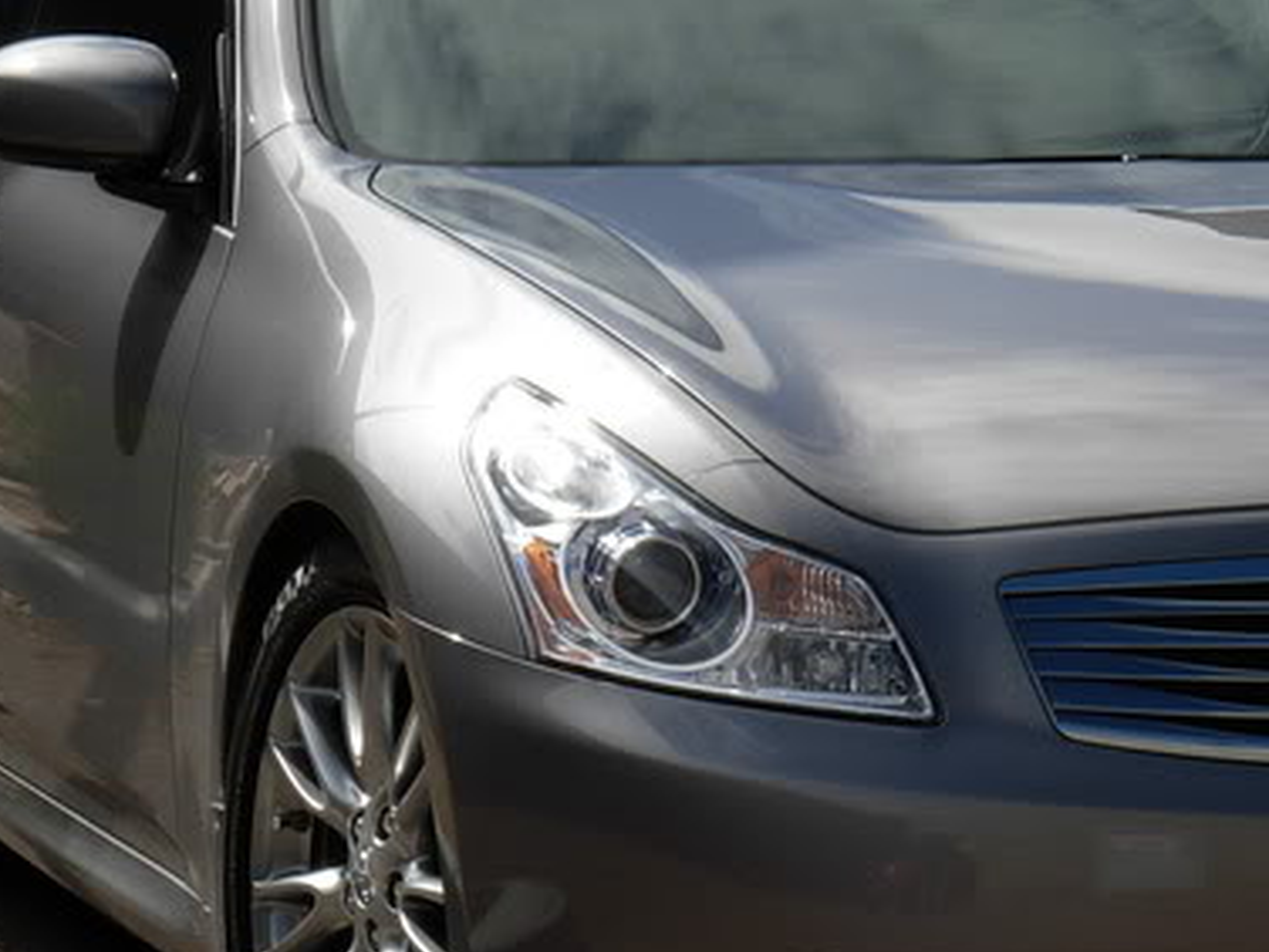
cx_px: 948
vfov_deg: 5.3
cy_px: 523
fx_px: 10301
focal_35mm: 281
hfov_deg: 7.0
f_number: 7.5
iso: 79
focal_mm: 21.8
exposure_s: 1/362
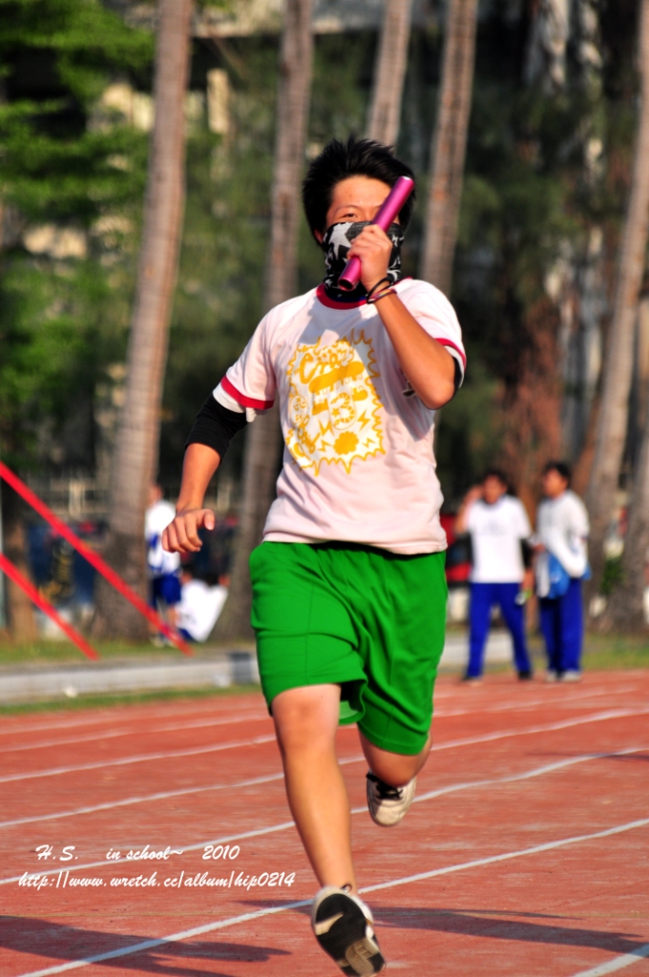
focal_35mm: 292
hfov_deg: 4.7
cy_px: 488
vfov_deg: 7.1
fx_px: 7931
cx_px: 324
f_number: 4.8
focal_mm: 195
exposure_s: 1/2000
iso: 200
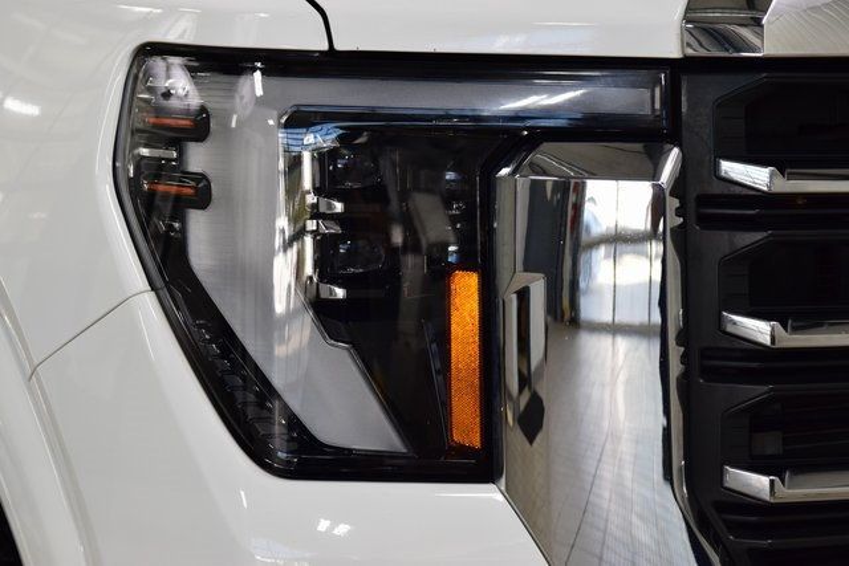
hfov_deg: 19.5
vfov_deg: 13.0
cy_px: 283
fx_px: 2477
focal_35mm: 105
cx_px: 424
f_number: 6.3
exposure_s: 1/125
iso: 1600
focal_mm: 70
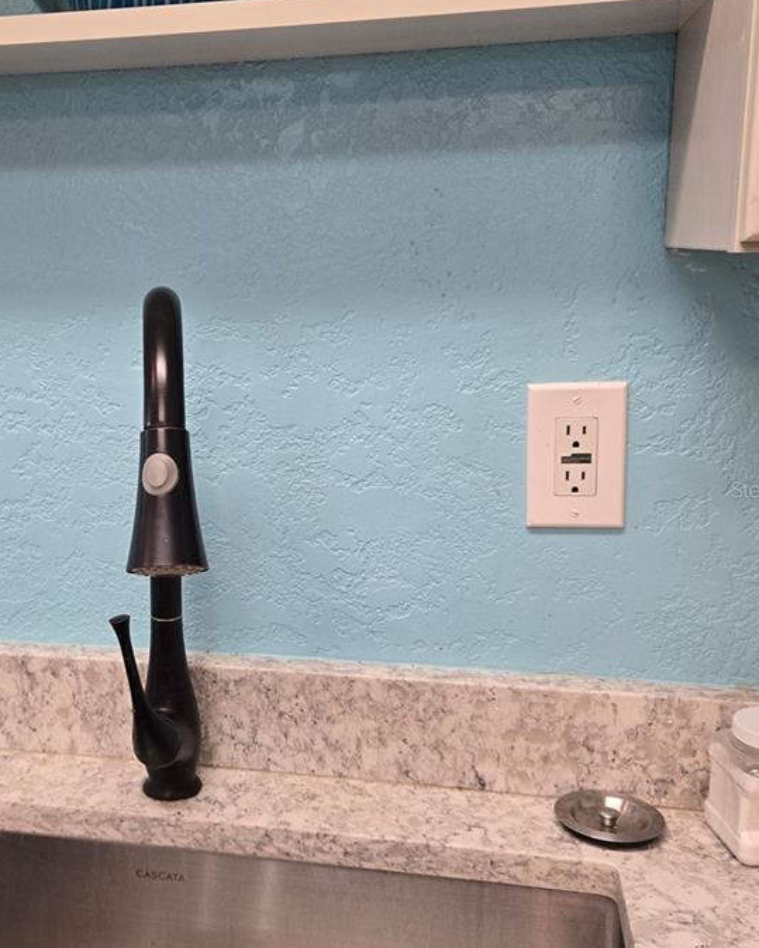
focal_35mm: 40
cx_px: 197
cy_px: 489
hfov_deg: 36.6
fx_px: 1122
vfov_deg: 45.8
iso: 200
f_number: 1.8
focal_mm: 5.4
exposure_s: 1/120
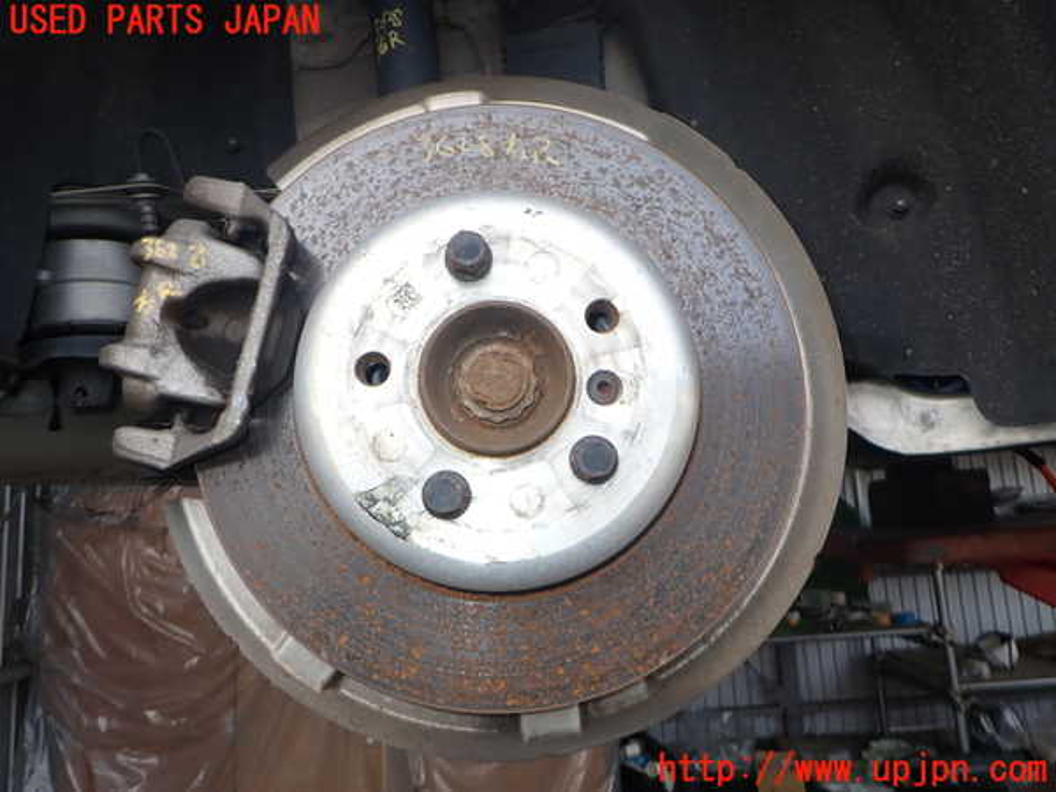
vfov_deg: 54.9
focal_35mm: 25
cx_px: 528
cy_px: 396
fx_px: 763
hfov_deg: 69.4
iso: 100
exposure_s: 1/125
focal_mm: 4.5
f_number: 2.8
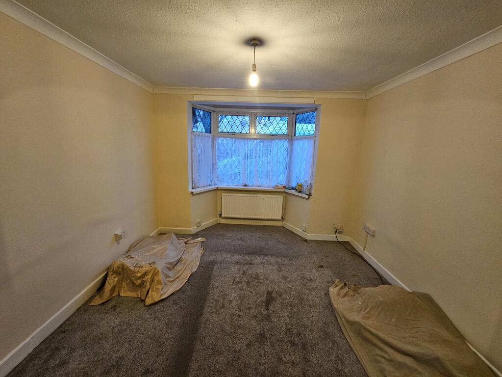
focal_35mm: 13
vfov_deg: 89.9
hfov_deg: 106.2
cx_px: 251
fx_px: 189
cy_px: 188
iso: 400
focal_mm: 2.2
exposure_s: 1/33
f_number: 2.2
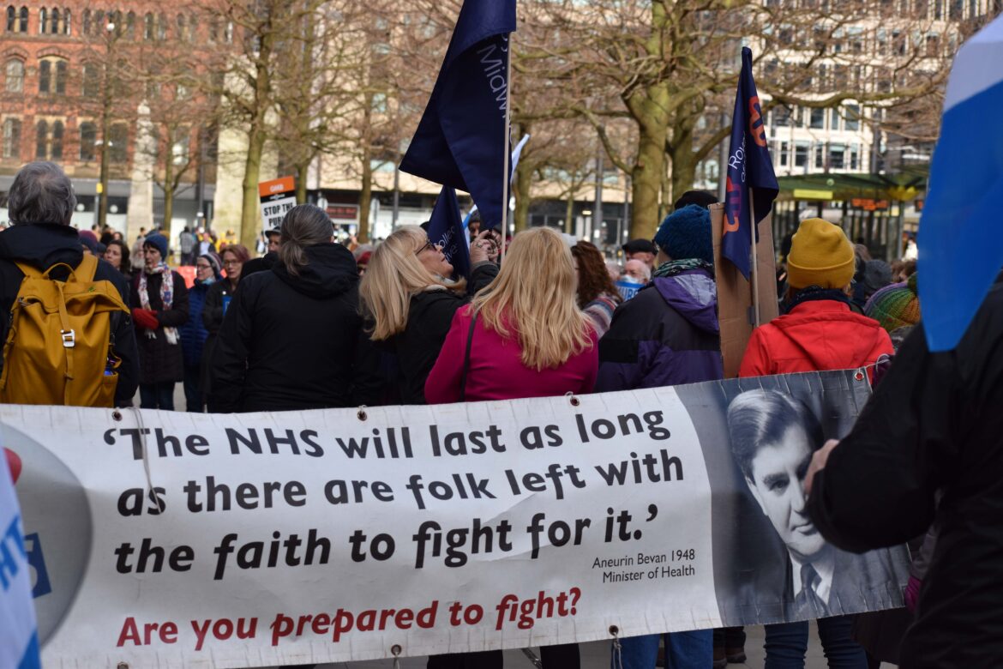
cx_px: 502
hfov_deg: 19.5
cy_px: 334
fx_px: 2925
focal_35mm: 105
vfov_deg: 13.0
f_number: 7.1
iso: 250
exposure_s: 1/640
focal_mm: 70
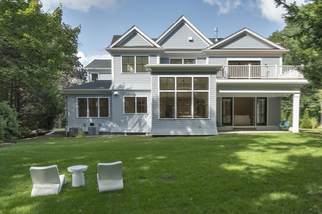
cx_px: 180
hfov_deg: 67.2
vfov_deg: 47.5
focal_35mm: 27
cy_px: 133
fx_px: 241
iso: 320
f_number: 11
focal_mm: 16
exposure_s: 1/40
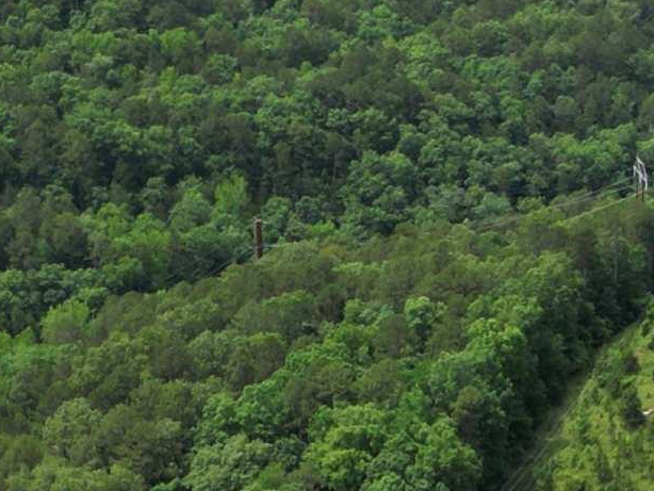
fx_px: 2268
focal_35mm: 120
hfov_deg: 16.3
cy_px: 678
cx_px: 534
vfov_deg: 11.9
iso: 200
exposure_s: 1/2000
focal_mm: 6.72
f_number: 1.7
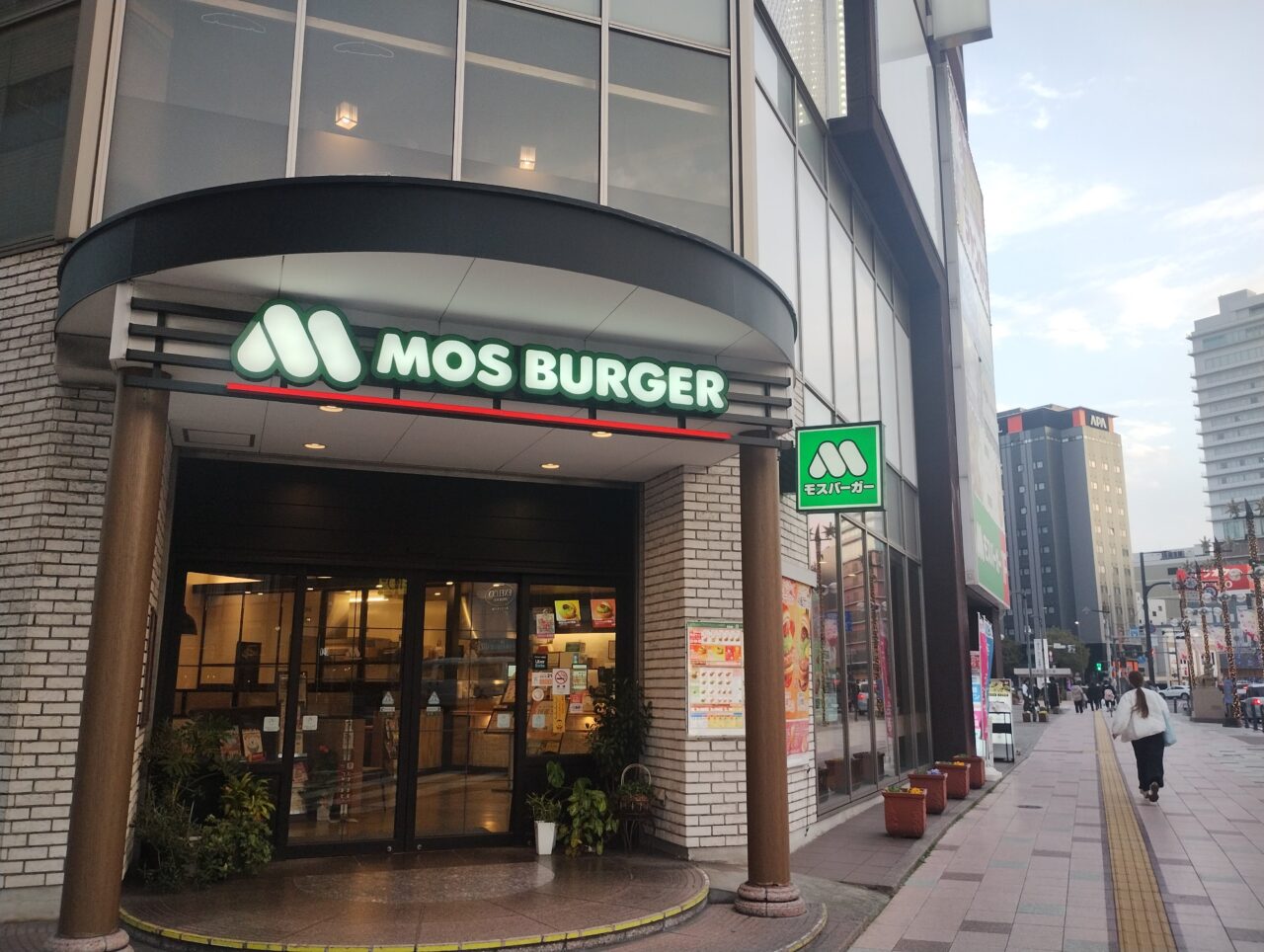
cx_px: 632
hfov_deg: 63.4
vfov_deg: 49.9
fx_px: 1024
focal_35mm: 28
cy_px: 476
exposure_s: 1/100
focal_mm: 4.27
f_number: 1.8
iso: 178
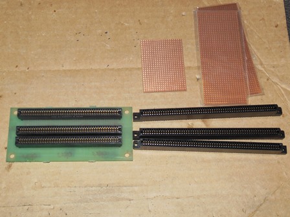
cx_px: 145
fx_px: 419
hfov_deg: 38.2
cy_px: 108
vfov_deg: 29.1
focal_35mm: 50
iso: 200
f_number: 4
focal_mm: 8.9
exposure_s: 1/60
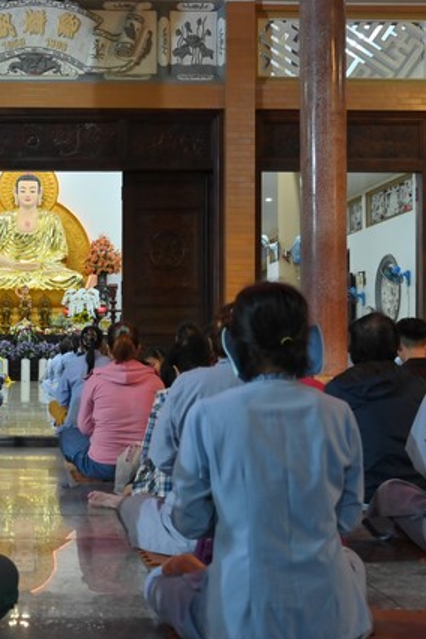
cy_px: 322
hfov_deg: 21.6
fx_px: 1083
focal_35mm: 61
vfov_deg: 32.9
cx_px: 24
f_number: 7.1
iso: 1600
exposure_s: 1/50
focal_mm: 40
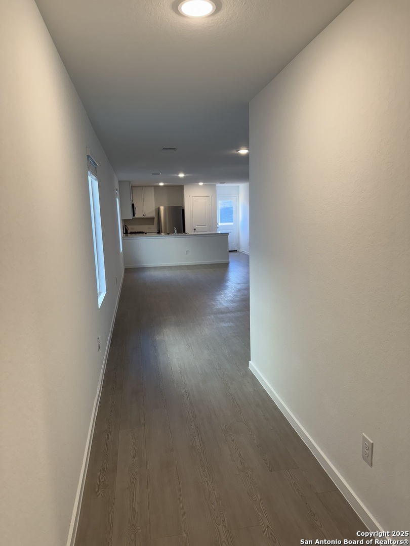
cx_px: 205
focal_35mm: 24
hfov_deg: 56.8
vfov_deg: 71.6
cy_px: 273
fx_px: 379
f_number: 1.78
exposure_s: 1/120
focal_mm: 6.76
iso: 125
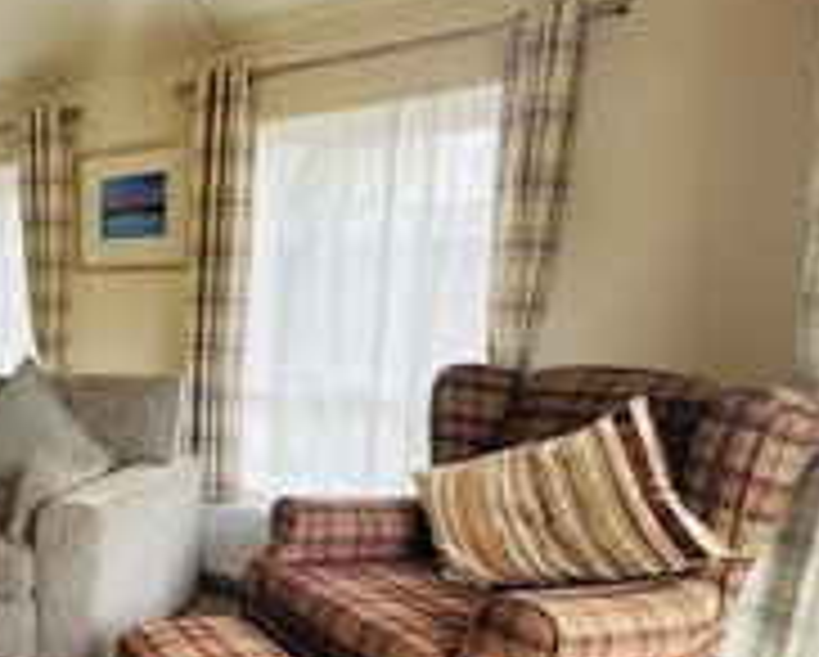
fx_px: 655
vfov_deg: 52.9
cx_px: 18
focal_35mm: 27
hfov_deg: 52.3
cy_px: 396
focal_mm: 2.22
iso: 40
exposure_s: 1/178
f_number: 2.2
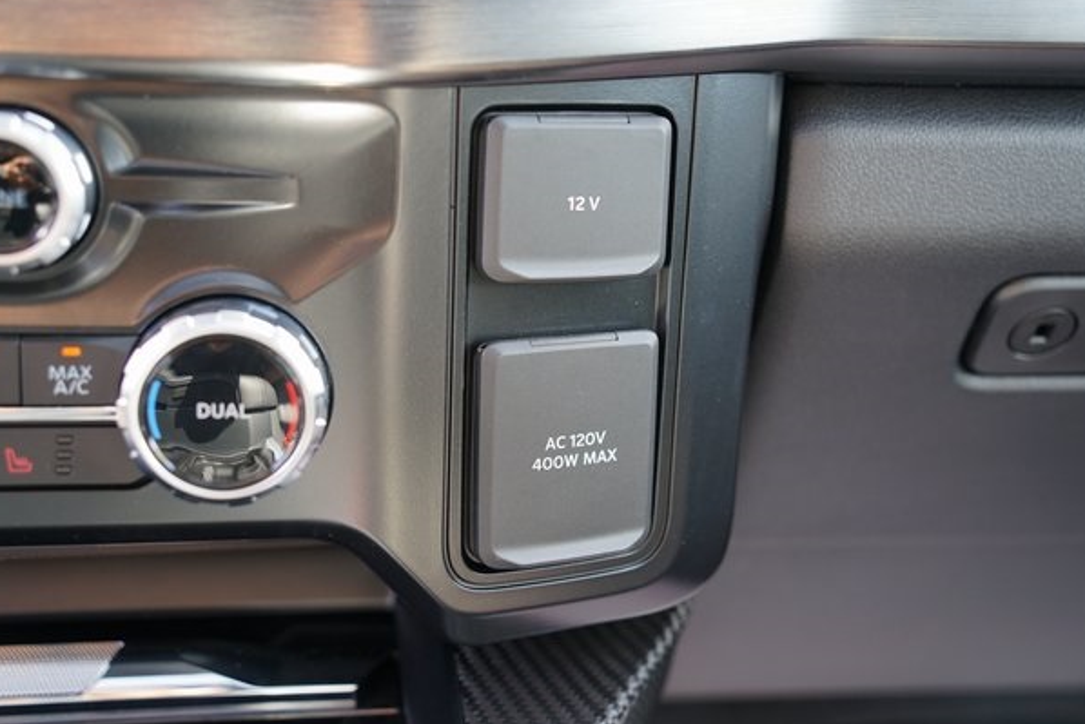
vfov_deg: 29.3
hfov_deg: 42.7
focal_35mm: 46
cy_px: 366
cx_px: 532
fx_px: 1387
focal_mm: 43
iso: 500
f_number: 4
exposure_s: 1/60
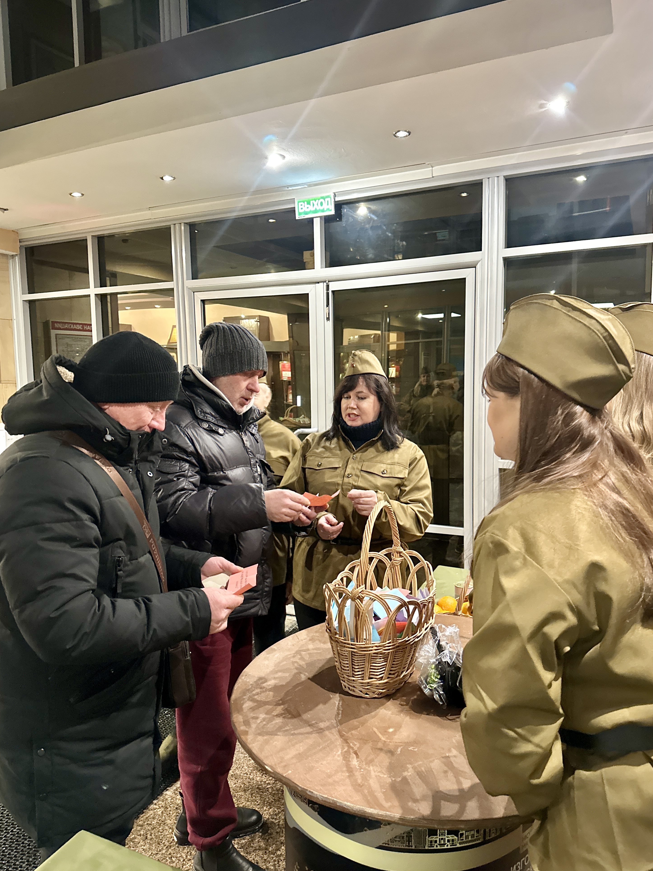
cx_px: 334
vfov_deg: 69.4
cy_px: 439
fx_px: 629
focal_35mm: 25
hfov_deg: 54.9
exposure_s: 1/33
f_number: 1.78
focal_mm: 6.86
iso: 800
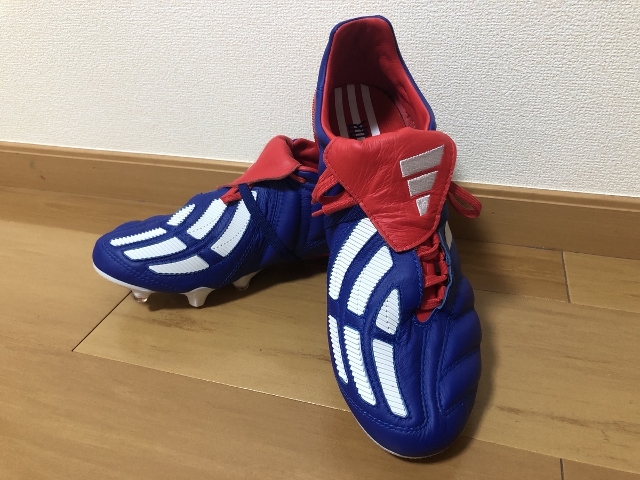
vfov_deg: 49.7
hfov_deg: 63.4
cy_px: 240
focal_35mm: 28
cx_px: 320
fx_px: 518
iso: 100
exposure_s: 1/16
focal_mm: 3.99
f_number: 1.8
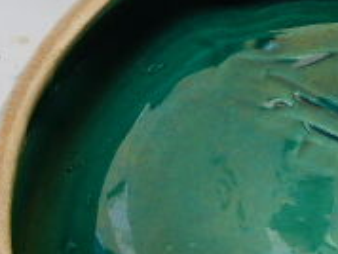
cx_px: 406
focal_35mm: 122
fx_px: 1193
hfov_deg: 15.5
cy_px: 334
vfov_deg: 11.8
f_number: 3.7
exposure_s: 1/400
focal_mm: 6.1
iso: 100
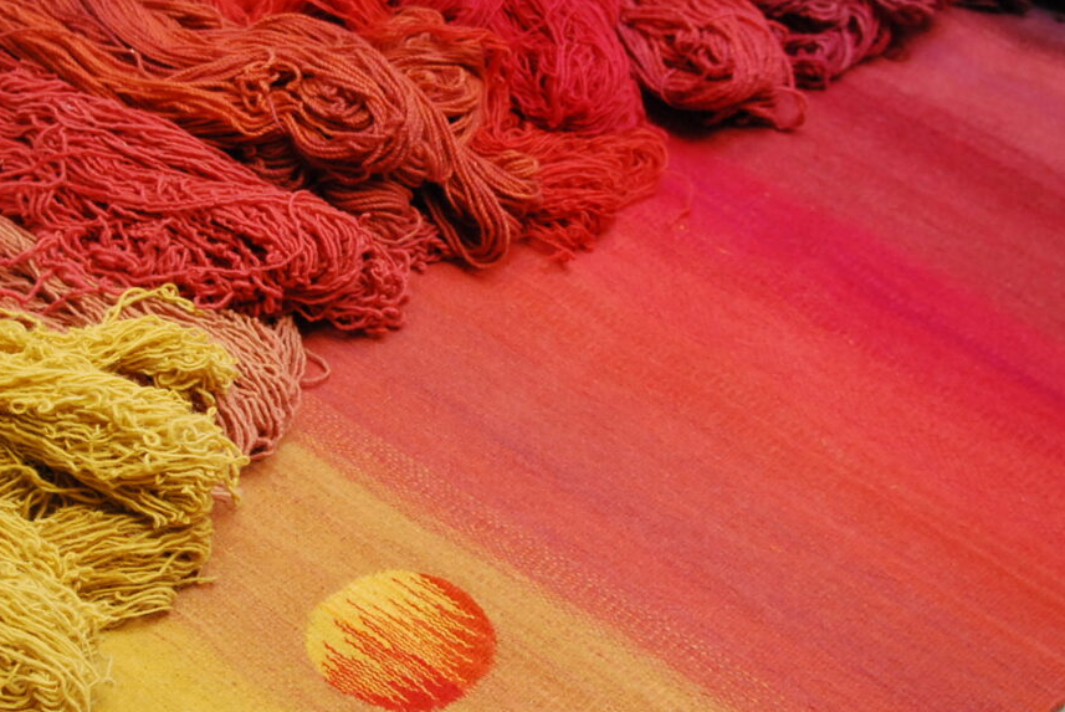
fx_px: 2546
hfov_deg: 23.6
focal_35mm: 86
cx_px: 481
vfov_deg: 15.9
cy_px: 303
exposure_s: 1/200
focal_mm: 48
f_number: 4.5
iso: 1600
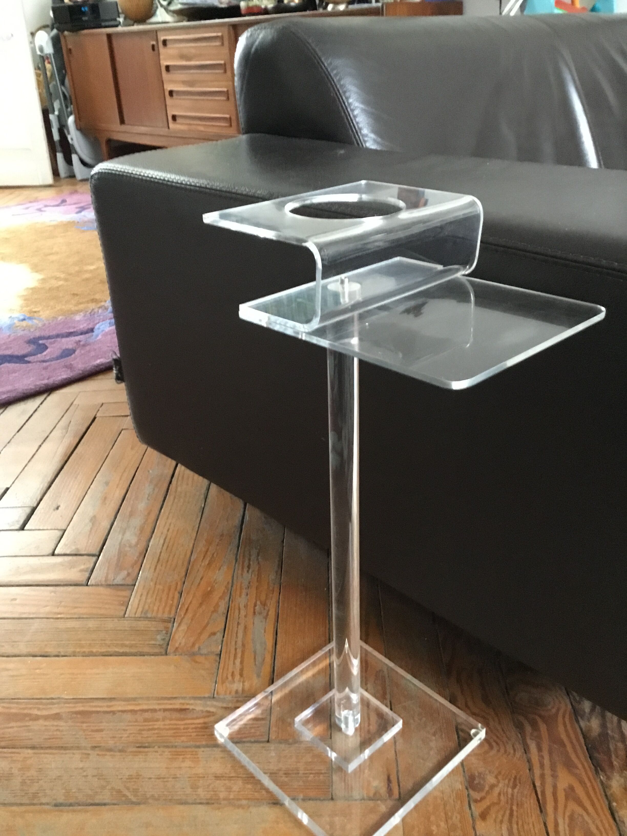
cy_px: 418
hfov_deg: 45.4
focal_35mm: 31
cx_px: 314
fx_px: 749
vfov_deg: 58.4
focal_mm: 3.3
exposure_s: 1/17
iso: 500
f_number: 2.4
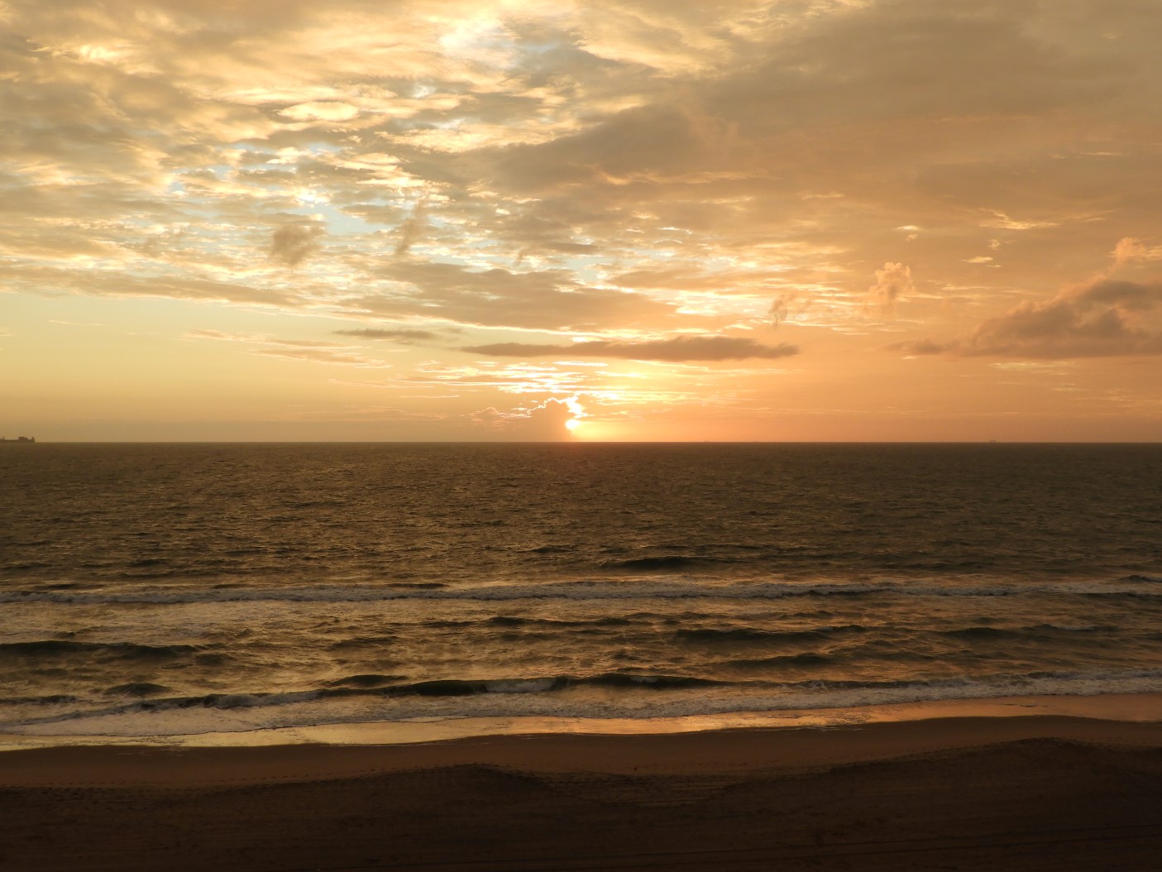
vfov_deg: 35.1
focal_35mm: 41
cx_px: 569
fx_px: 1376
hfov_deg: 45.8
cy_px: 435
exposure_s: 1/200
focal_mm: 7.2
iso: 100
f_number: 3.8
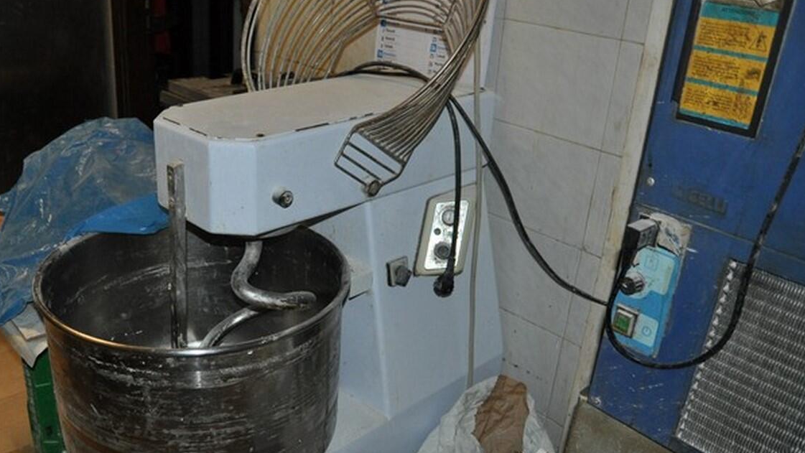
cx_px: 291
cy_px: 256
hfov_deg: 54.9
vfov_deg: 33.1
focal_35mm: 36
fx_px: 762
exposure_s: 1/60
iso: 800
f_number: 2.8
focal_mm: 17
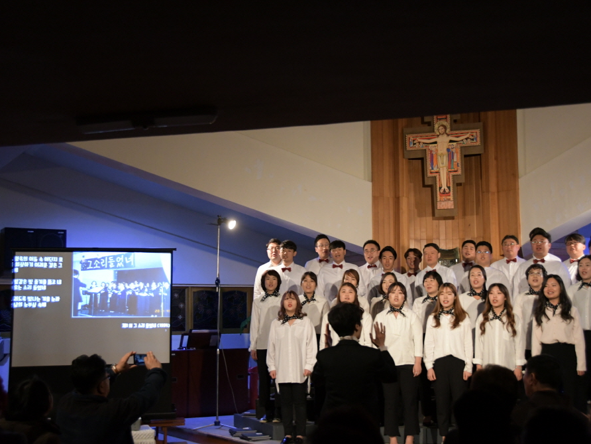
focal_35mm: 53
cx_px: 319
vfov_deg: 27.5
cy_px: 226
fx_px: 905
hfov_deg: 36.1
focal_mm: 32
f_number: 4
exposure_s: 1/50
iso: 2800
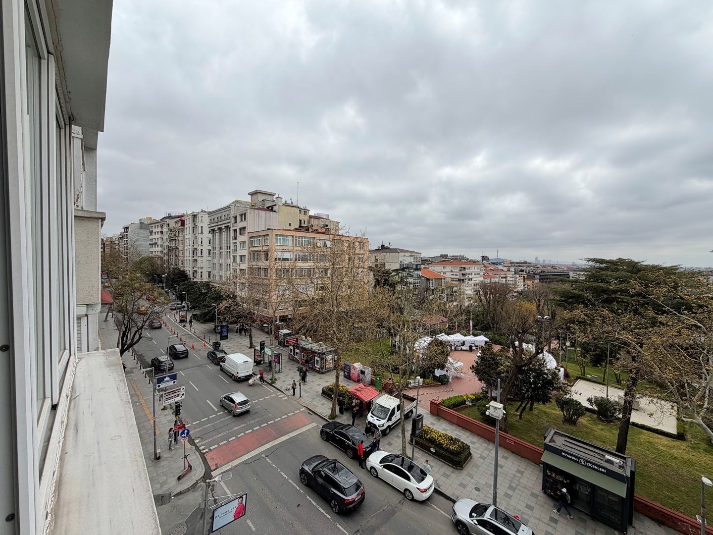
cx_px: 356
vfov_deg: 85.7
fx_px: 288
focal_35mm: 14
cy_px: 268
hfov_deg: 102.1
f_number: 2.2
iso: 20
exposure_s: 1/888
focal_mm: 2.22
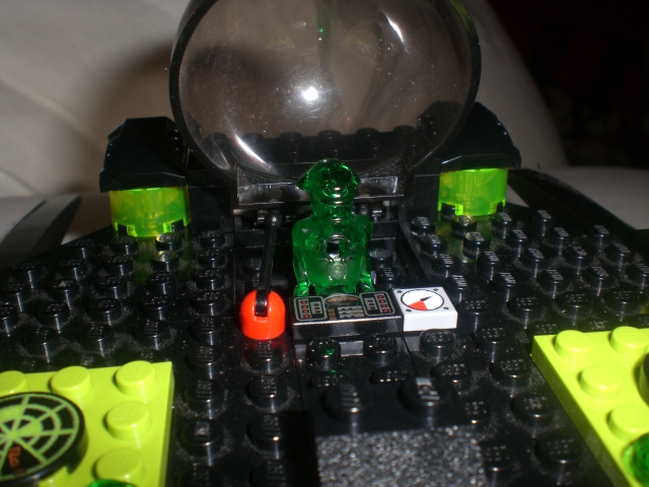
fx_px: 712
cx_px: 324
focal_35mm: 38
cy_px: 244
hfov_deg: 49.0
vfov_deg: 37.7
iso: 50
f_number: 4.4
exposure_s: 1/60
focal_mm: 6.3
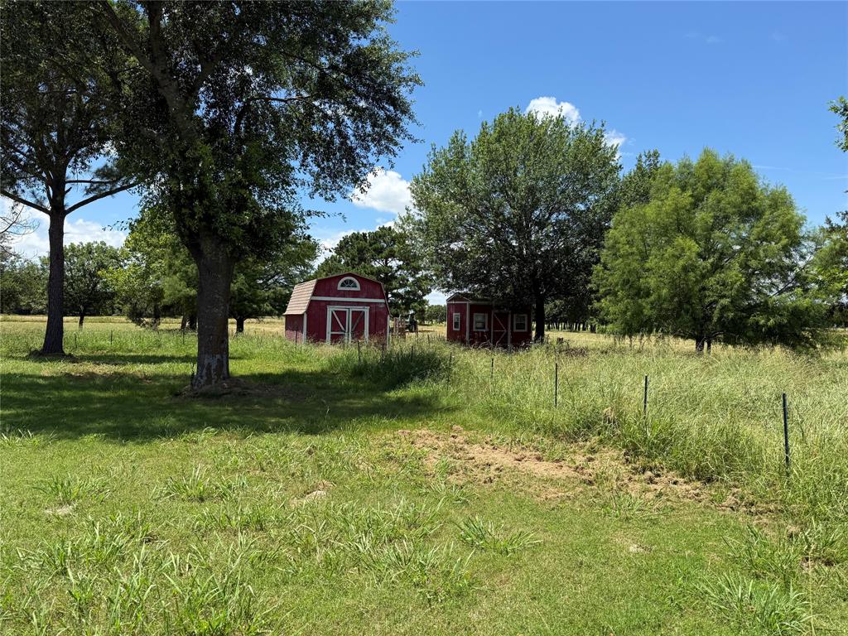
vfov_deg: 56.8
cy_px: 318
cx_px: 424
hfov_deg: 71.6
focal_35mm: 24
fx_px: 588
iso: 80
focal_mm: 6.76
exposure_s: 1/3145
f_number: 1.78
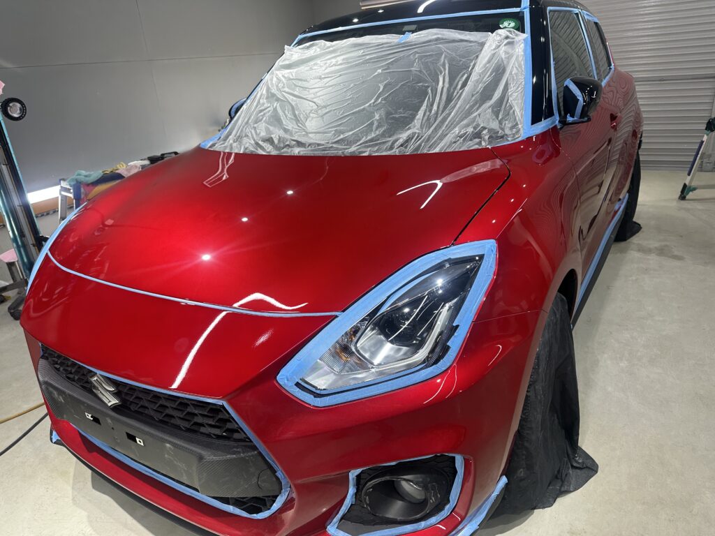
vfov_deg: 56.8
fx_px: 496
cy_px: 268
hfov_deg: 71.6
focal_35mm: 24
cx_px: 358
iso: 100
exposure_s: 1/120
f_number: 1.78
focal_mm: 6.86
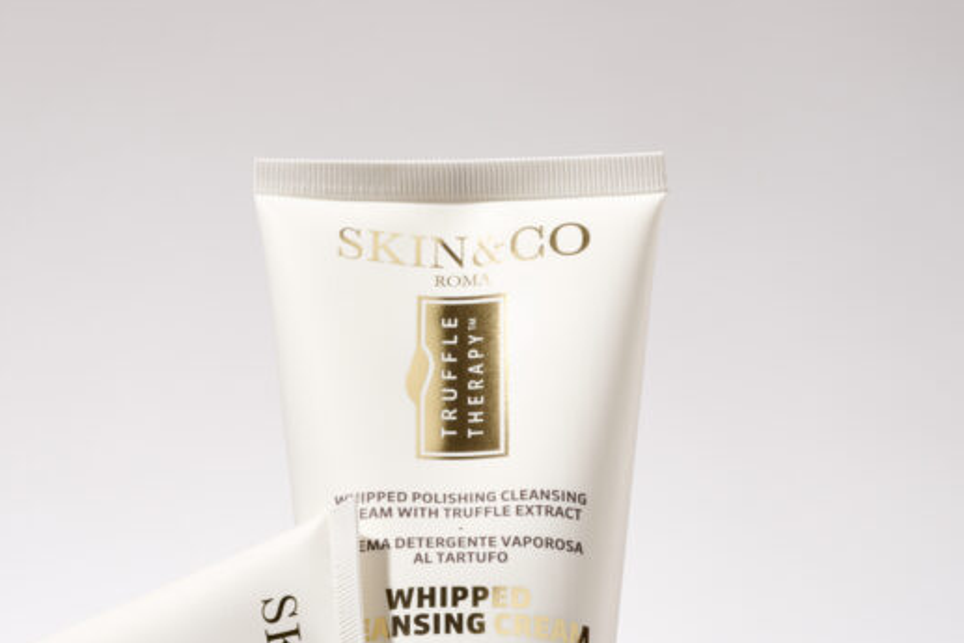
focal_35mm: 208
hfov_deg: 9.9
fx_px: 5571
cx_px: 369
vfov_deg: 6.6
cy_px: 450
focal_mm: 105
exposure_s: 1/160
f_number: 29
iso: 64
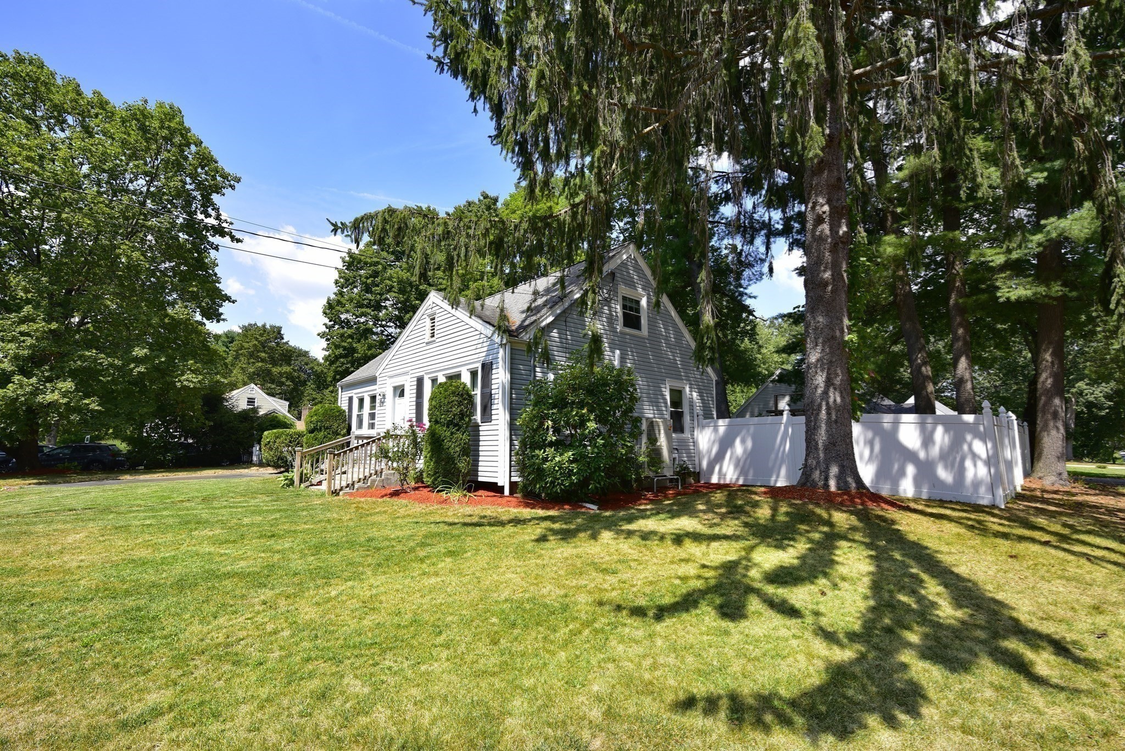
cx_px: 562
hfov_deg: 96.7
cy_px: 376
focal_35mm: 16
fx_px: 500
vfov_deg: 73.8
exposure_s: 1/400
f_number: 10
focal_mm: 16
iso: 400
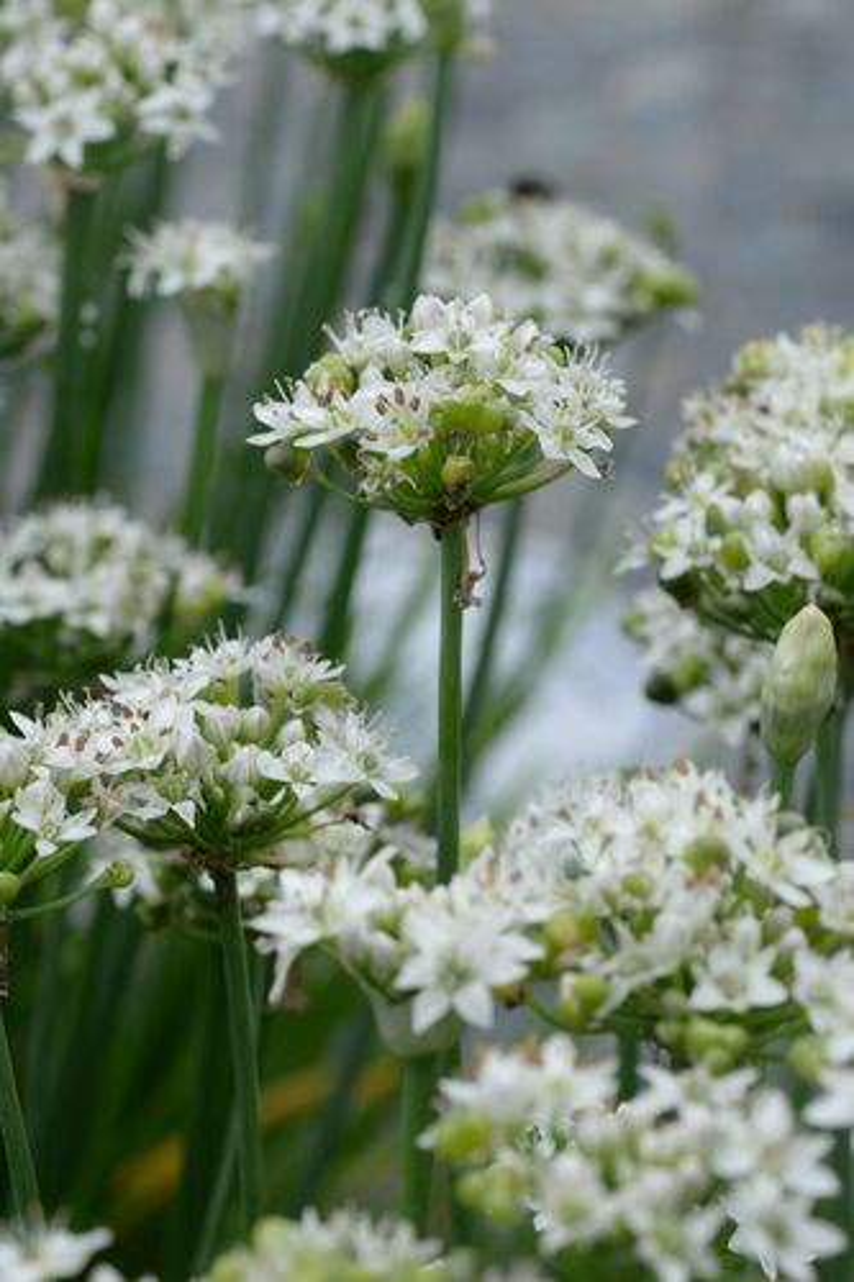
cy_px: 641
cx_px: 427
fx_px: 3739
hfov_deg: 13.0
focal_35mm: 105
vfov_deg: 19.5
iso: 800
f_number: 20
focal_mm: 105
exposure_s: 1/125
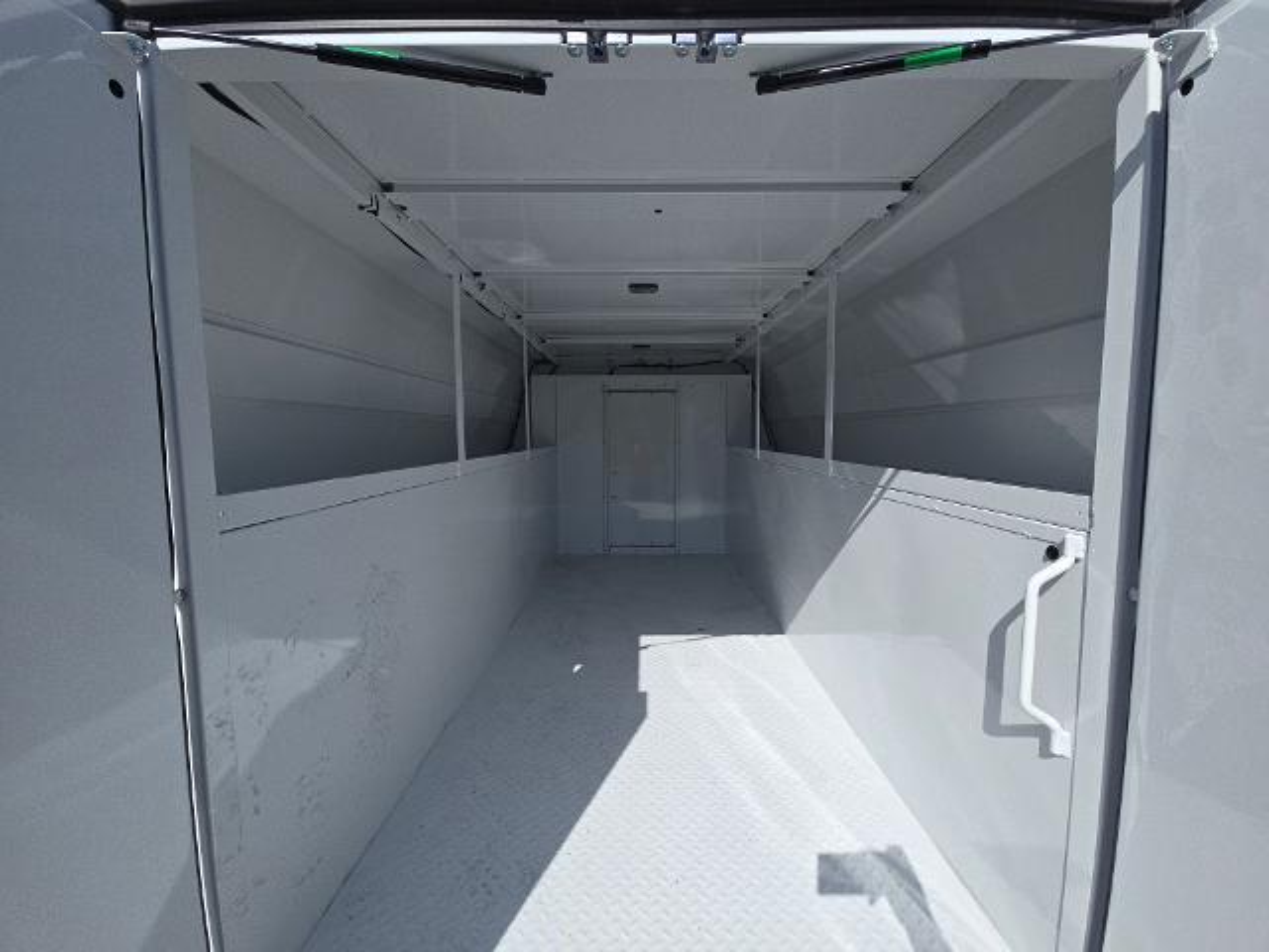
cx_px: 634
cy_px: 476
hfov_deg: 106.2
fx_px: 477
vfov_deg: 89.9
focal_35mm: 13
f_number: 2.2
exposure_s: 1/3427
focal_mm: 2.2
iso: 50
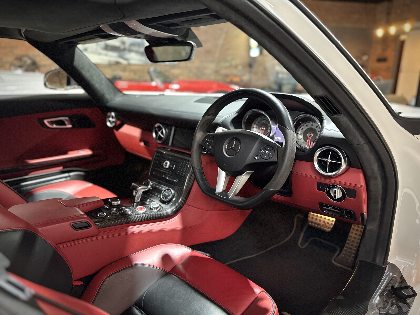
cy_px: 158
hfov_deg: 71.6
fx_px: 291
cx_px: 210
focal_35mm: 24
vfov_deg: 56.8
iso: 800
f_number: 1.78
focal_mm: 6.76
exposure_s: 1/33
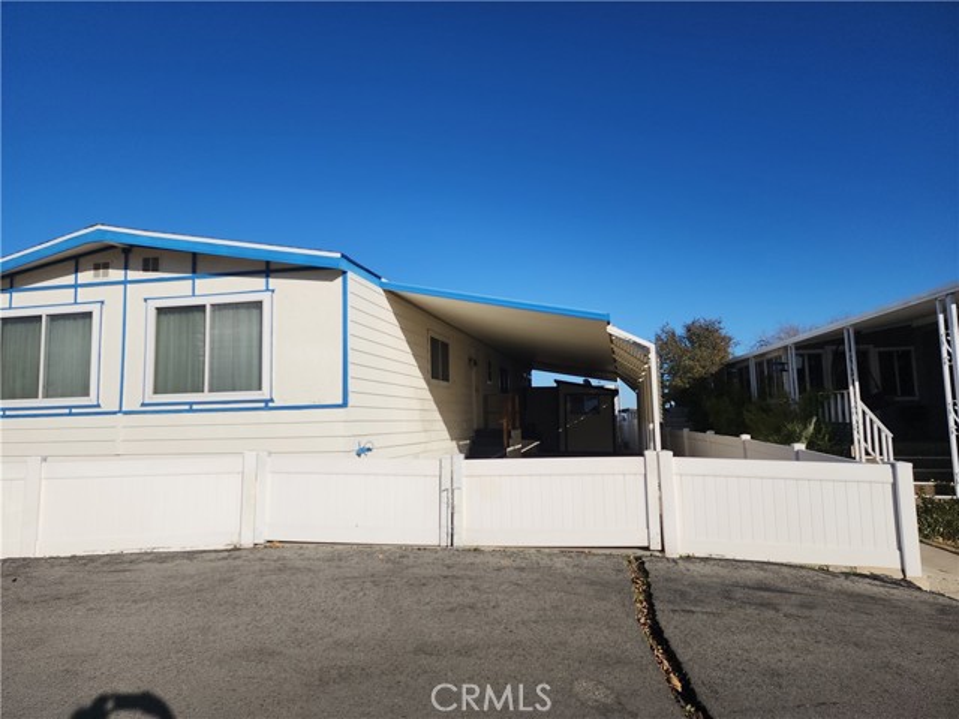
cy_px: 360
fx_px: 637
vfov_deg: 58.9
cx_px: 480
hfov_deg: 73.9
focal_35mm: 23
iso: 12
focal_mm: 6.4
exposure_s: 1/2054
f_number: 1.8
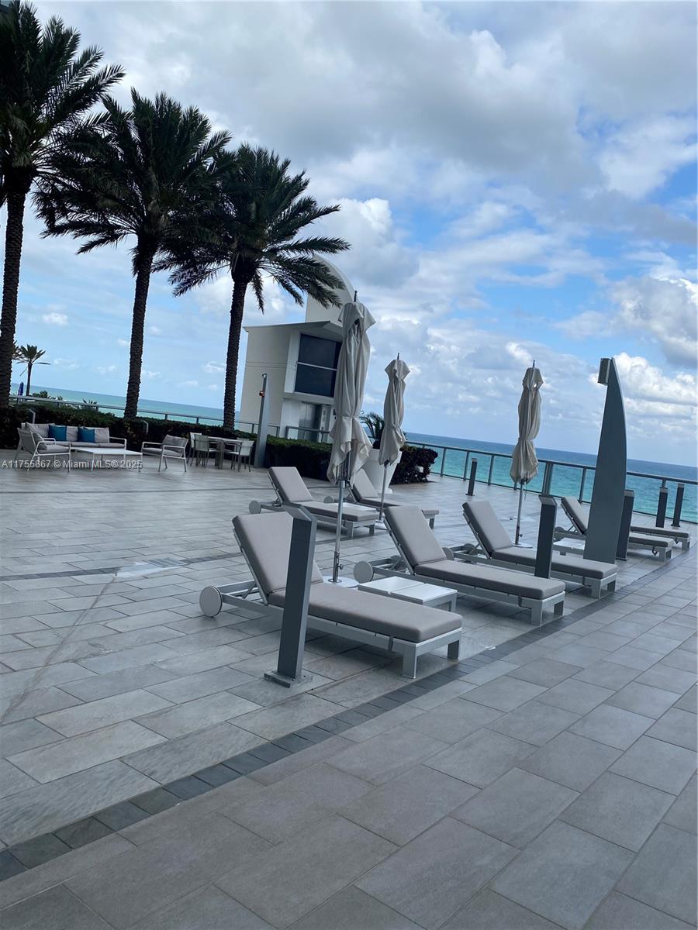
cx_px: 349
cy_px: 465
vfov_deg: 67.3
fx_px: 699
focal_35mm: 26
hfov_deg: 53.1
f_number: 1.8
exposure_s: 1/2410
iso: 32
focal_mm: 4.25
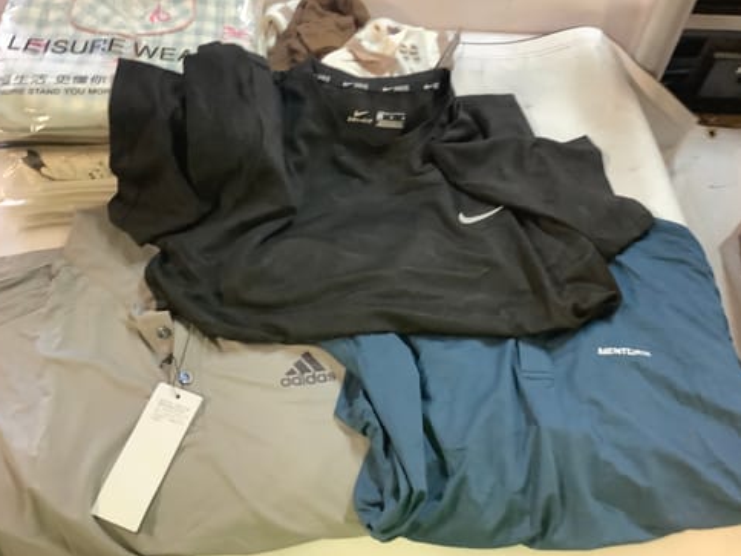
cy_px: 284
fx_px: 685
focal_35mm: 32
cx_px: 361
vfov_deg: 44.2
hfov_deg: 56.8
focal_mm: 3.3
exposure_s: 1/33
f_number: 2.4
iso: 400
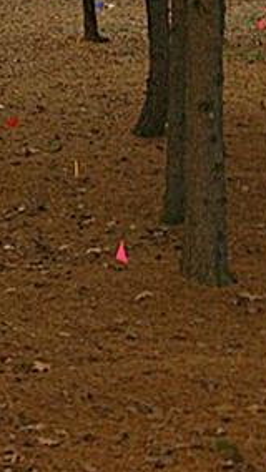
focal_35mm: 136
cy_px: -12
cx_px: -83
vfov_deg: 15.5
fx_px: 1703
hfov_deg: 8.8
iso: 200
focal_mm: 24
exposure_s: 1/500
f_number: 4.5
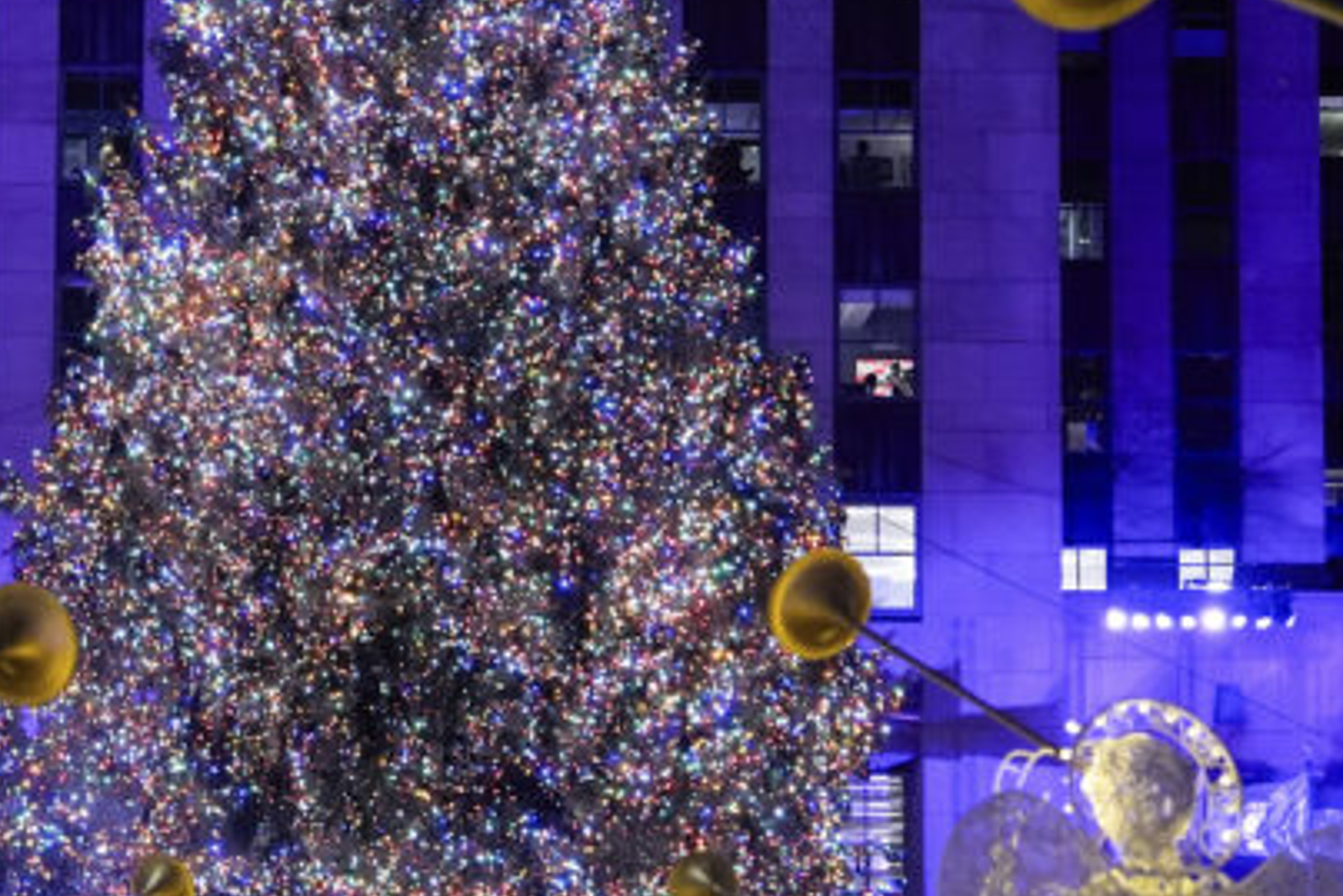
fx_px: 4739
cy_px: 448
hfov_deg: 16.1
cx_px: 413
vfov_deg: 10.8
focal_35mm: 127
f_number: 2.8
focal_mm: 50
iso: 3200
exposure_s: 1/500
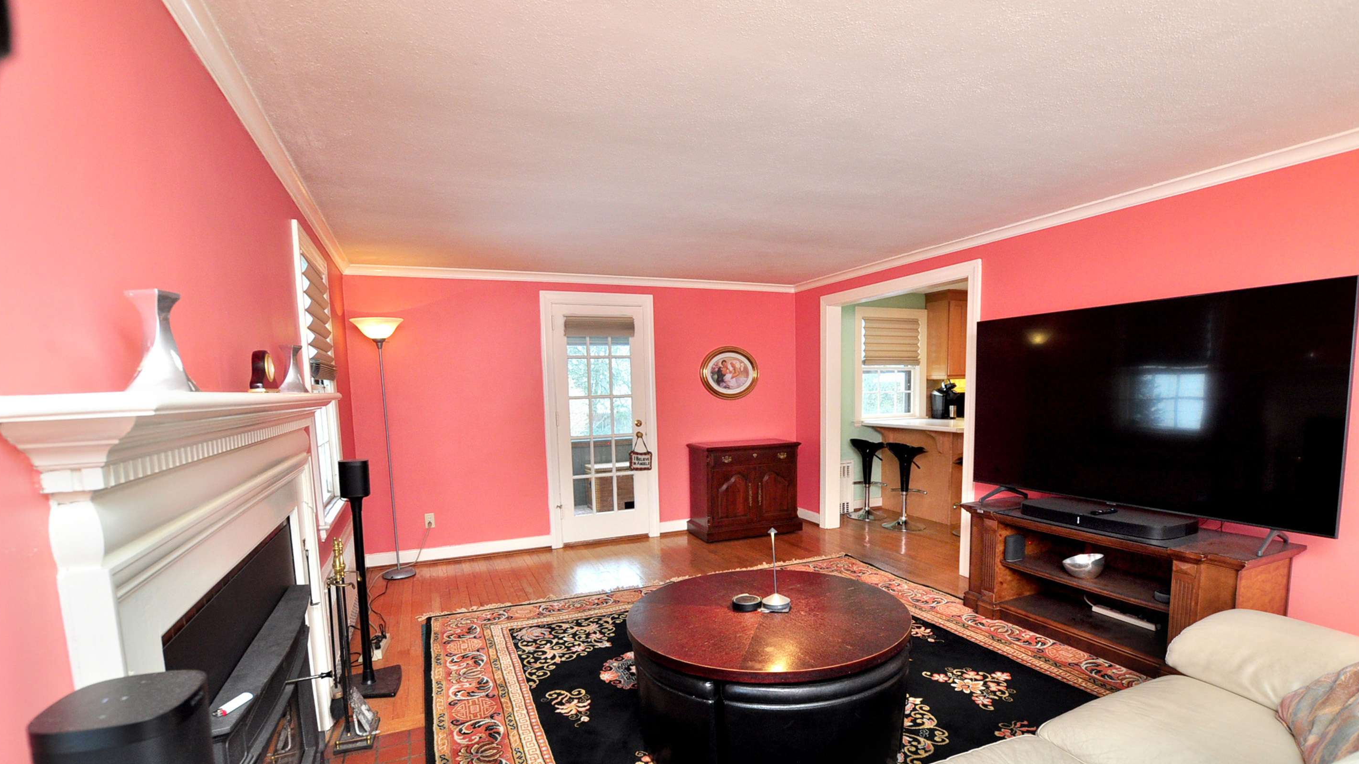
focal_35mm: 18
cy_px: 450
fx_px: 632
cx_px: 683
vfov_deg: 61.9
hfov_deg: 94.2
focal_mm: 11
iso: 500
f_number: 5
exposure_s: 1/25
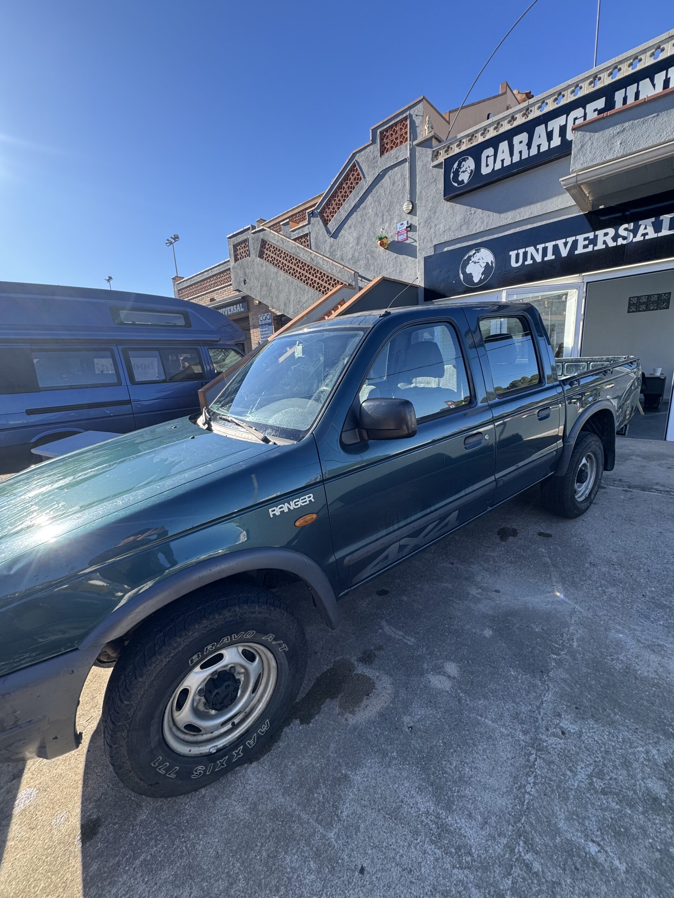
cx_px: 337
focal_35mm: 14
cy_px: 449
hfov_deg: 85.7
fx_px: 363
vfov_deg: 102.1
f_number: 2.2
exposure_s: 1/470
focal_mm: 2.22
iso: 40
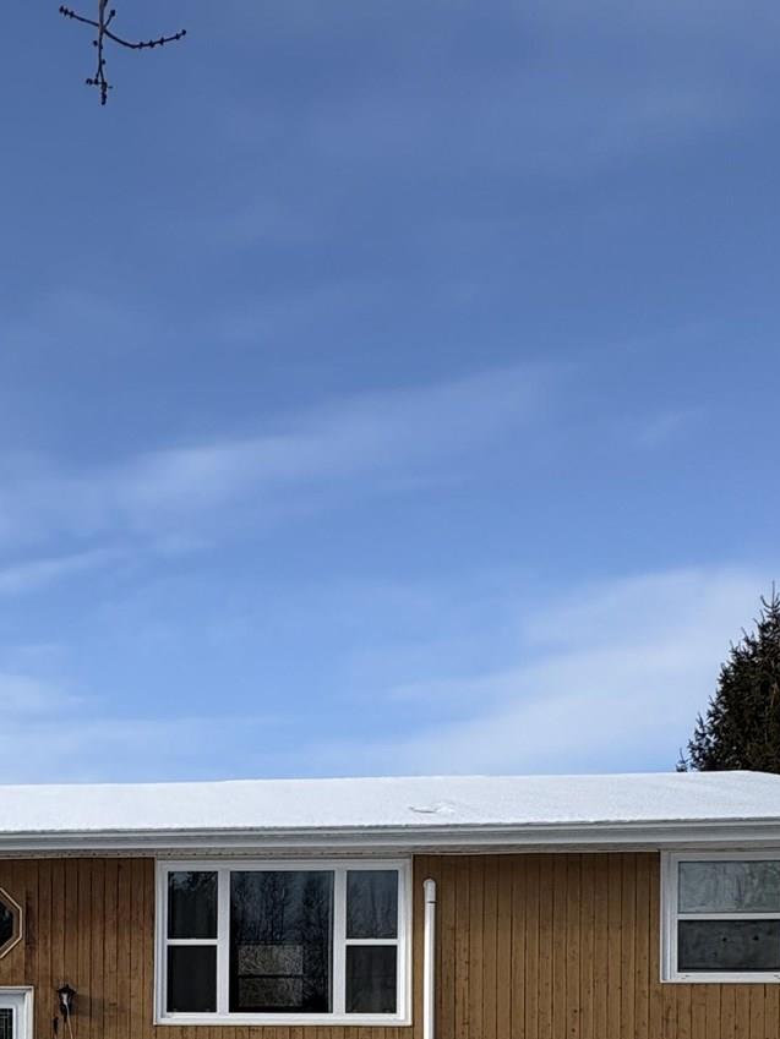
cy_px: 1057
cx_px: 0
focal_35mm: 38
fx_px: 1141
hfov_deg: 34.3
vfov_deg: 41.9
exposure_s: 1/1789
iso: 50
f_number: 2.2
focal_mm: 2.22
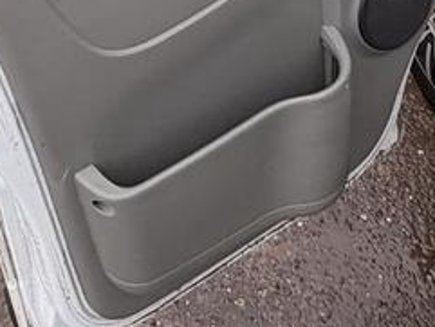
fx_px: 654
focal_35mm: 52
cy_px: -228
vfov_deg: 21.1
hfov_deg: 36.1
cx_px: 119
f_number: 2.2
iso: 40
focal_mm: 2.22
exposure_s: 1/99
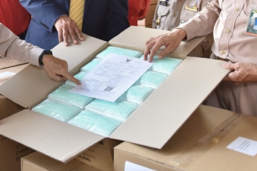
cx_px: 47
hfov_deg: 32.9
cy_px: 19
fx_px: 421
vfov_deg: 22.5
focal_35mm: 59
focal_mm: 28
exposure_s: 1/250
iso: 1600
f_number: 2.8
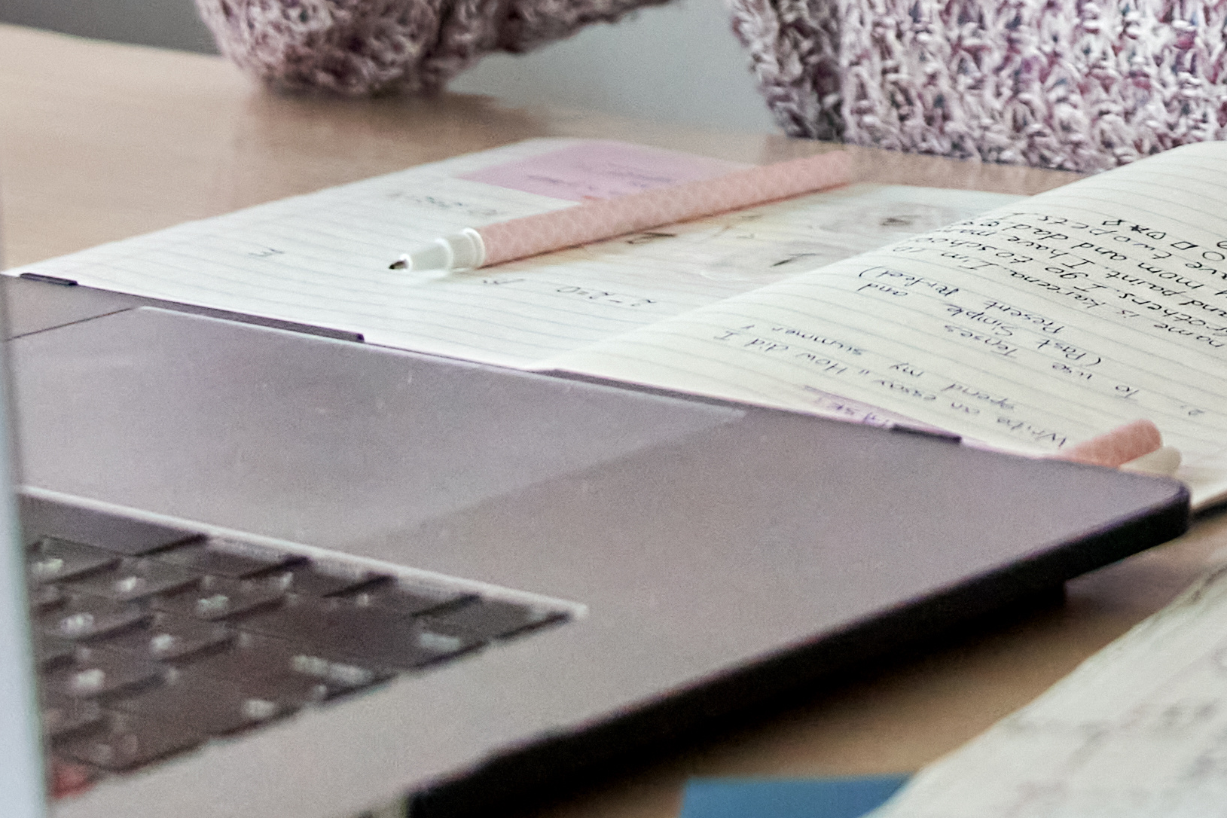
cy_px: -430
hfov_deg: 14.8
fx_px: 4635
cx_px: 1315
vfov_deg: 9.8
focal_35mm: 136
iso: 3200
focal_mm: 38
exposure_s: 1/160
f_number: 4
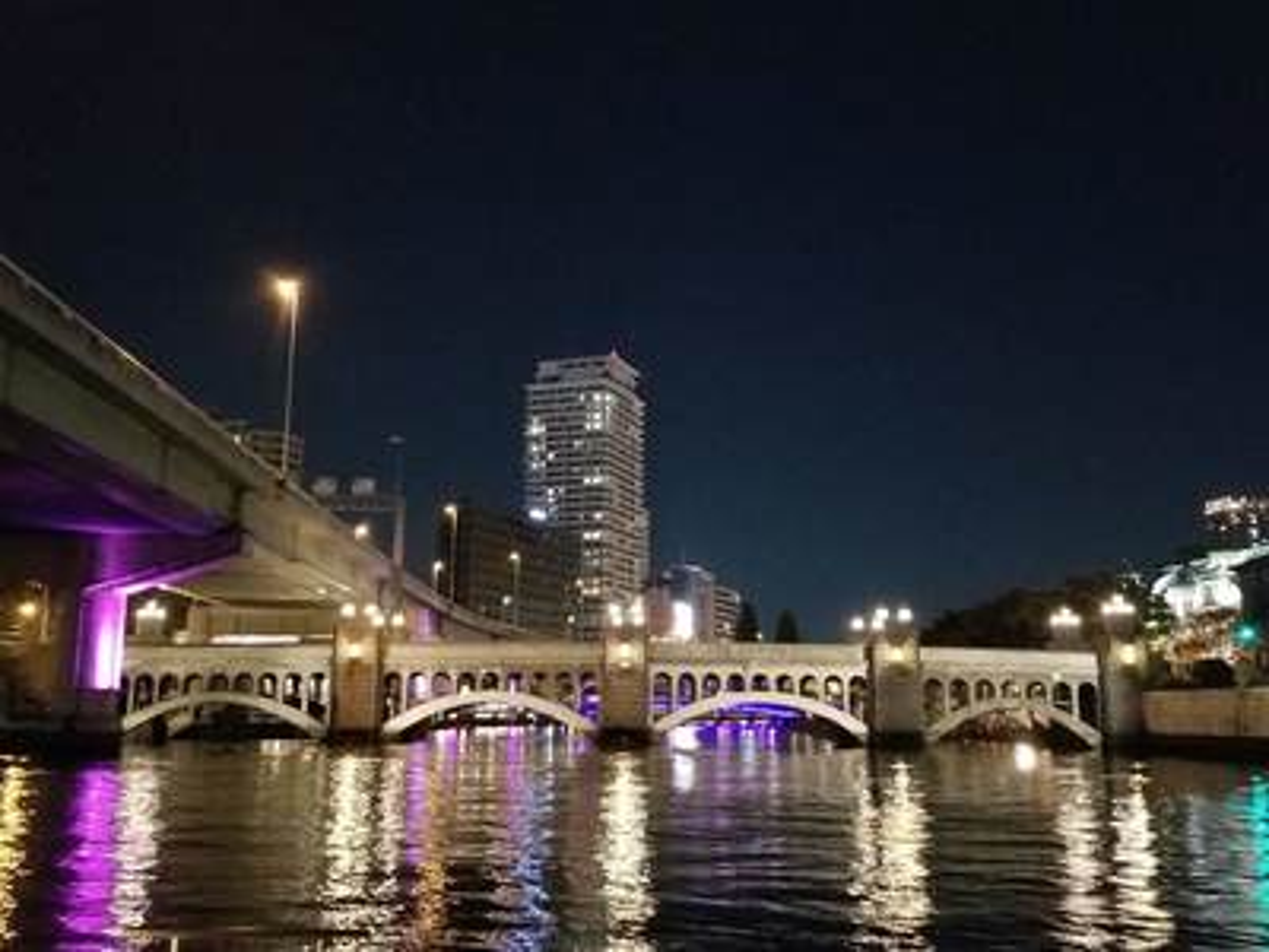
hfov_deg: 67.3
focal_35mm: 26
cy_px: 476
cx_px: 634
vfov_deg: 53.1
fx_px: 953
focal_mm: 4.25
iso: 1000
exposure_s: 1/10
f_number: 1.7
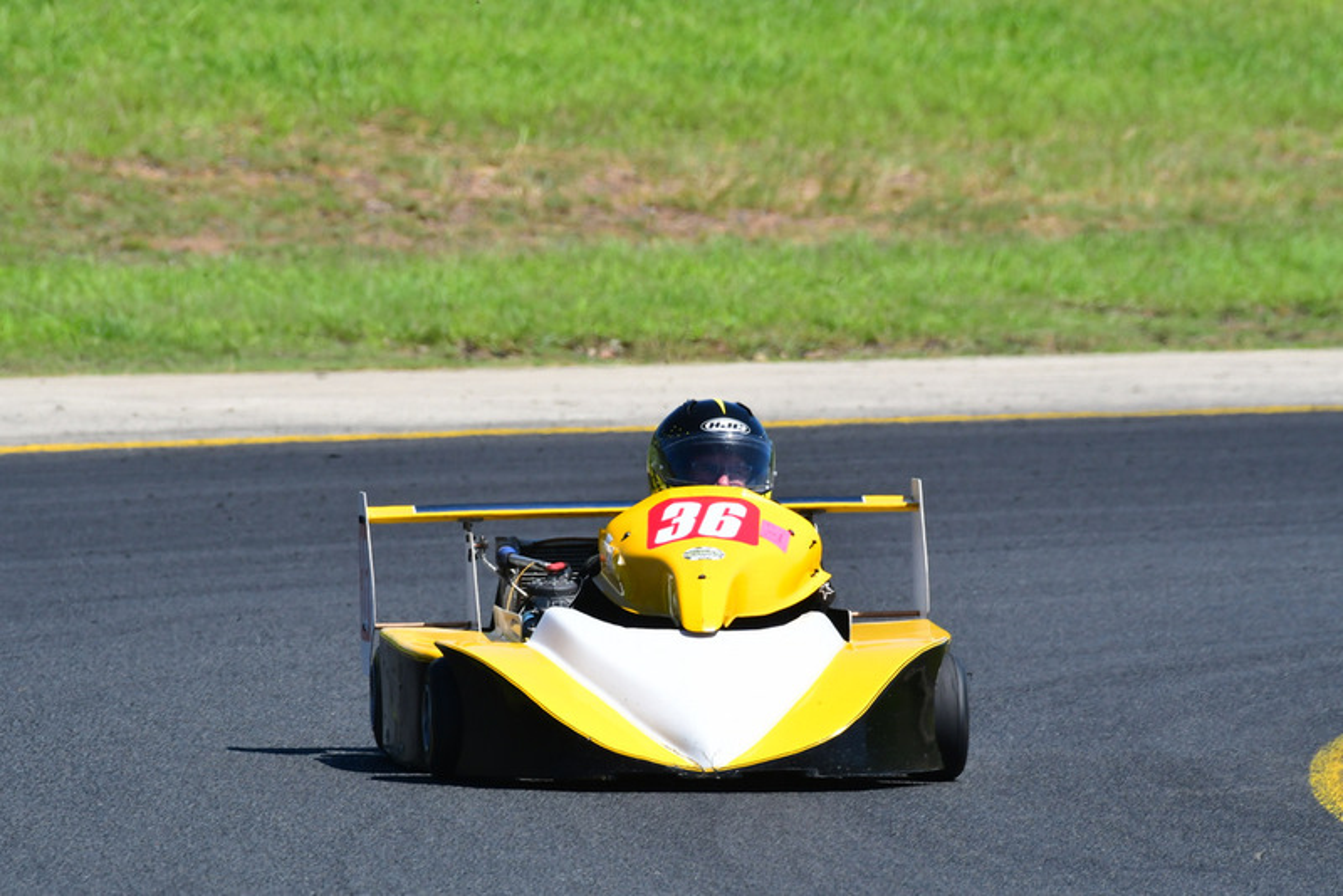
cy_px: 448
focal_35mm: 690
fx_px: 25749
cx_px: 672
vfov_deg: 2.0
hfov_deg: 3.0
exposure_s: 1/640
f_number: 11
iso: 500
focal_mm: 460
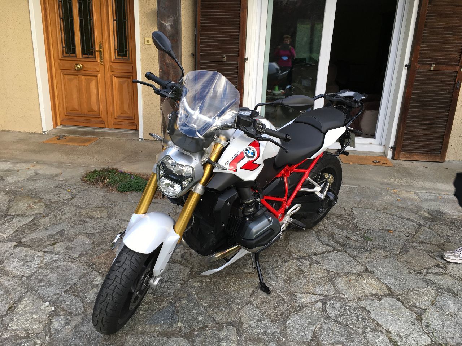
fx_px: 387
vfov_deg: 48.2
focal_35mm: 29
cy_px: 173
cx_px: 231
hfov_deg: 61.7
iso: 25
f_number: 2.2
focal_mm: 4.15
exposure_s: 1/100
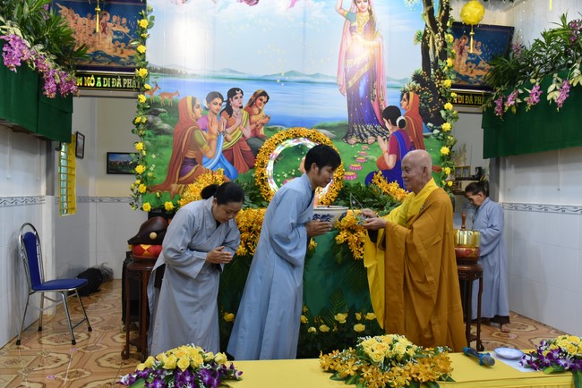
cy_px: 194
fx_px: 501
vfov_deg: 42.4
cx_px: 291
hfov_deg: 60.3
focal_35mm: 31
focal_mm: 31
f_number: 5
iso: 1600
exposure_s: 1/100
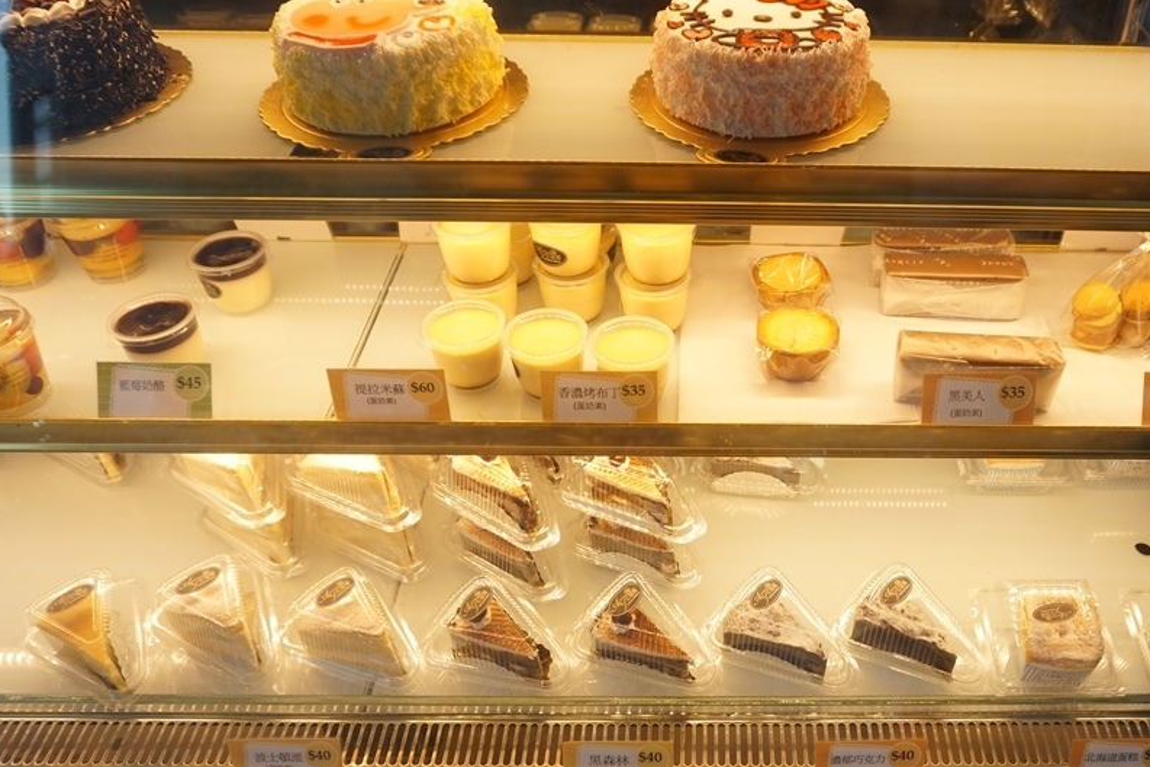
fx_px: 990
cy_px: 424
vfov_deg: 42.3
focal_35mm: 31
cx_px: 724
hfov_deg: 59.4
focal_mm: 16
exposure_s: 1/160
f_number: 4
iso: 250
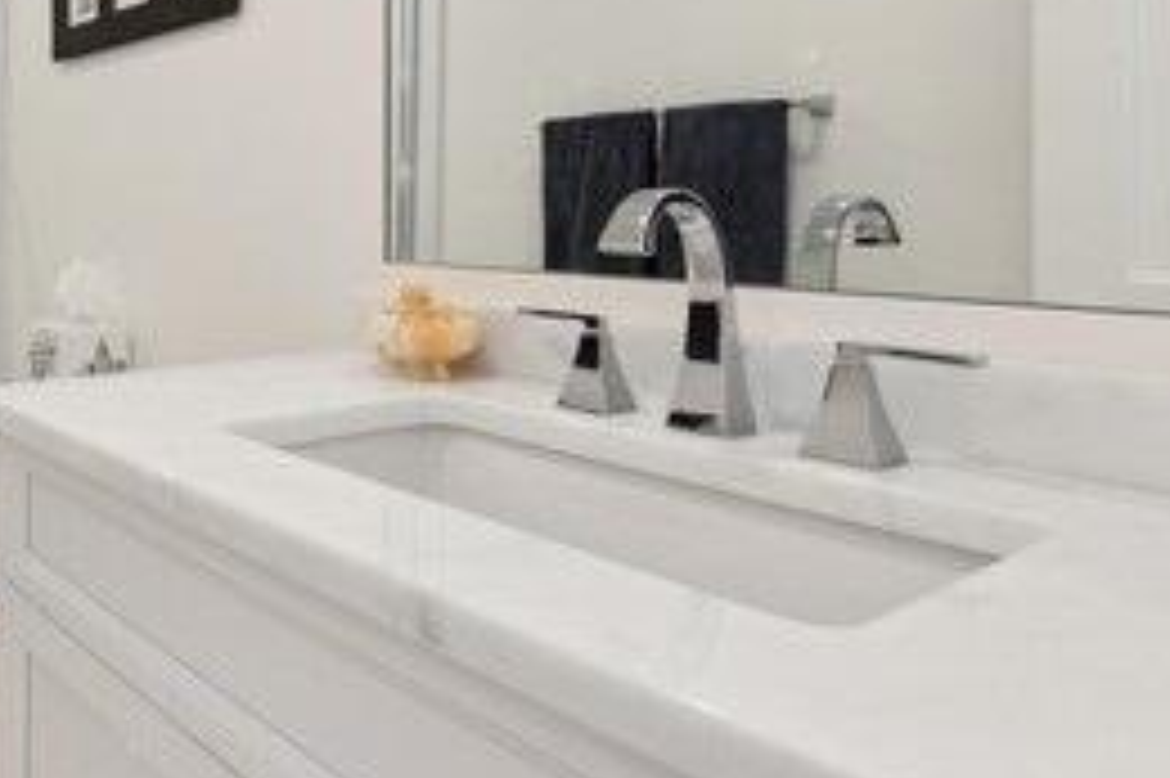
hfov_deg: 52.6
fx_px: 974
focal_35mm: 30
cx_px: 72
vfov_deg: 42.9
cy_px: 254
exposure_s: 1/6
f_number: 8
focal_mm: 13
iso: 100
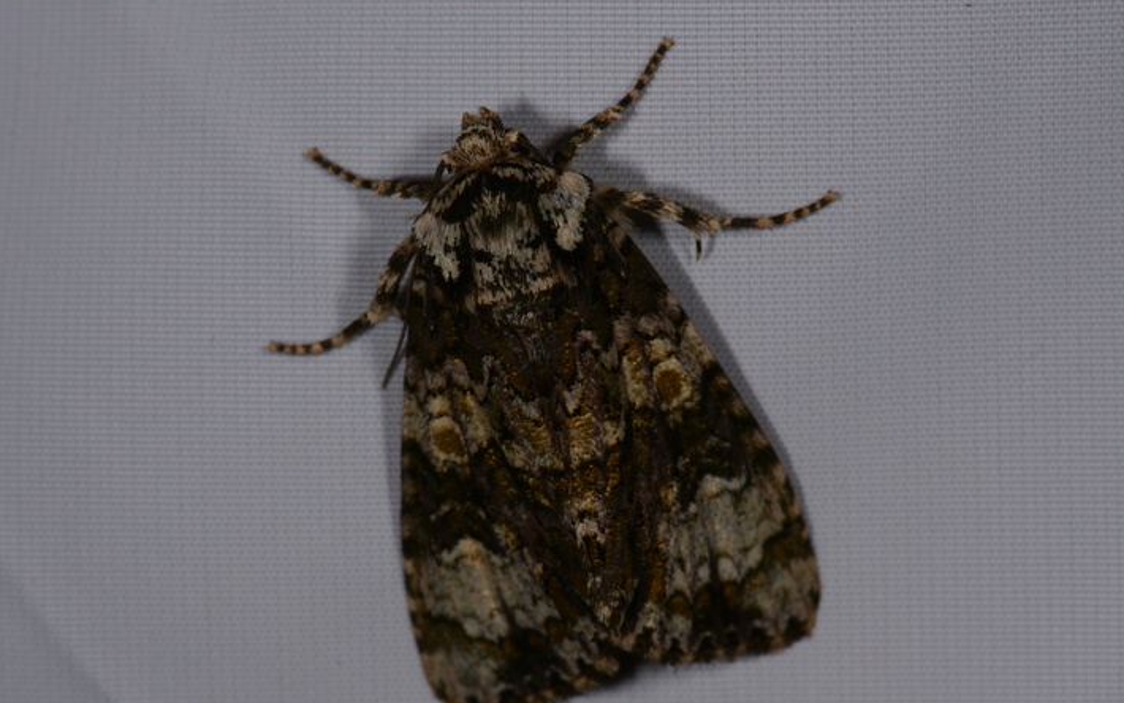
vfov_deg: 9.1
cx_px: 575
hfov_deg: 14.5
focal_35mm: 145
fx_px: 4429
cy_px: 399
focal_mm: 85
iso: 100
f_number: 22
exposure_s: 1/60
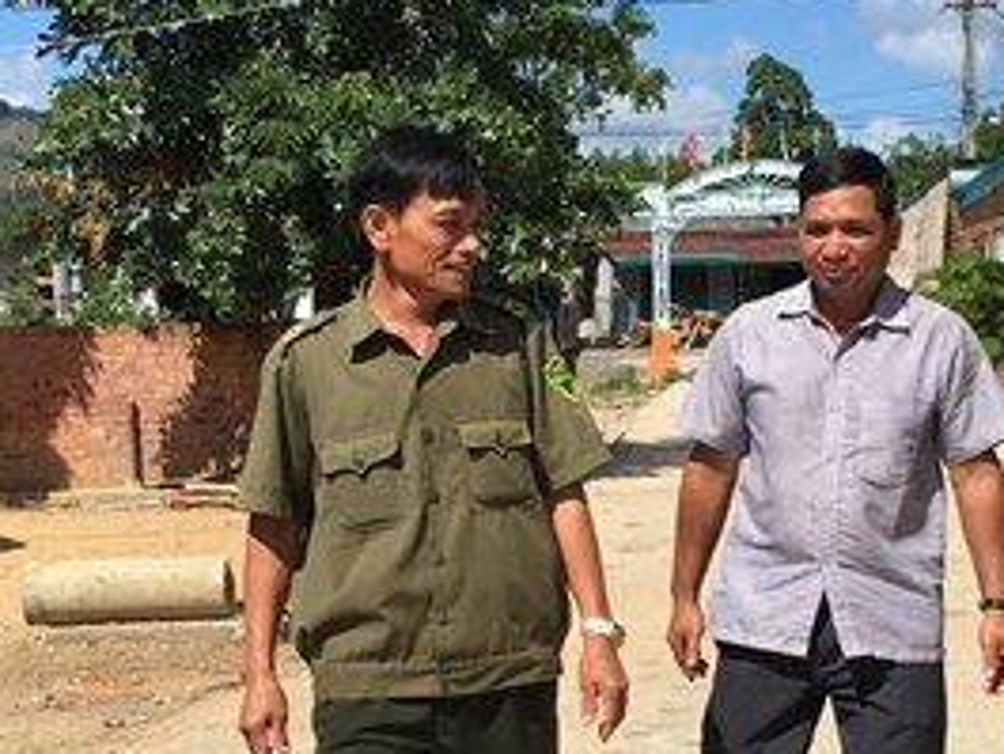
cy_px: 587
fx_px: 2031
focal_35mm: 70
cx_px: 636
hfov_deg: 27.7
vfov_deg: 20.8
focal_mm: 4.15
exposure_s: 1/1748
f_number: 2.2
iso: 25
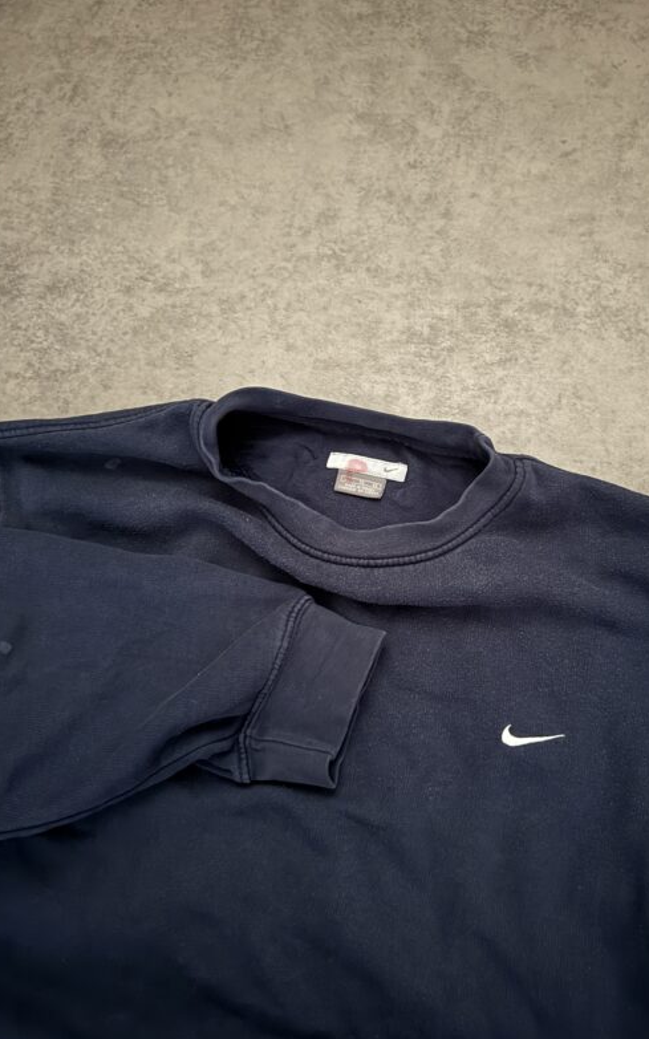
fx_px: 736
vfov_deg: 70.4
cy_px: 521
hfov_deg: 47.3
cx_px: 384
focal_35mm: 26
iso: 1250
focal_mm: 6.76
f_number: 1.78
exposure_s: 1/9
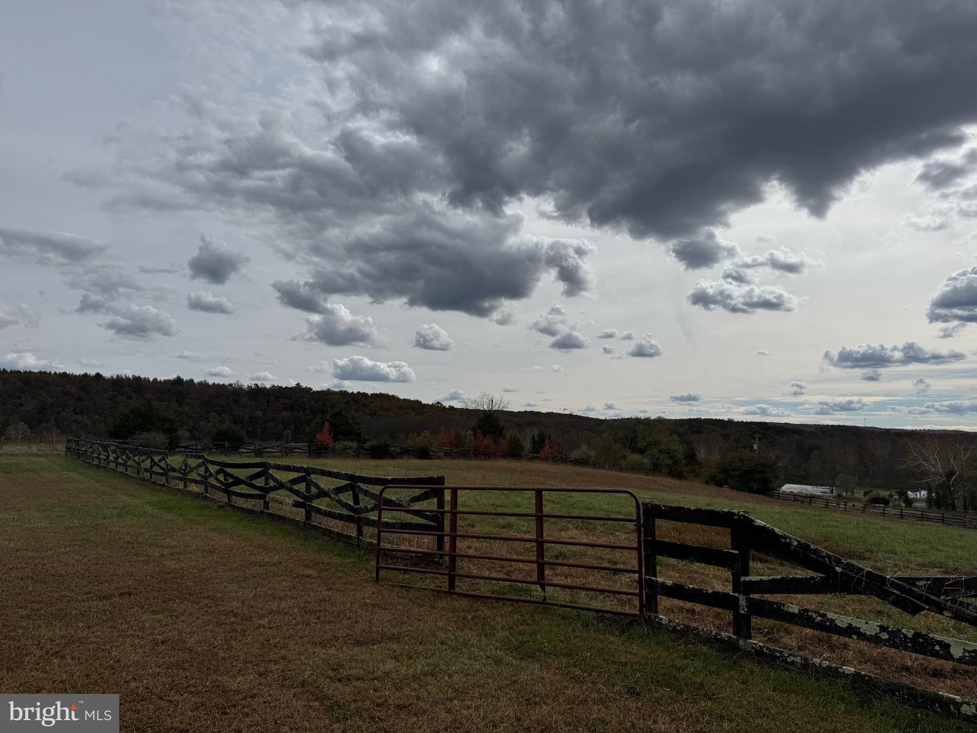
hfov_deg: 71.6
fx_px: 677
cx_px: 488
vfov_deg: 56.8
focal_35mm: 24
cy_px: 366
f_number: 1.78
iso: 80
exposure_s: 1/12346
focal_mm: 6.76
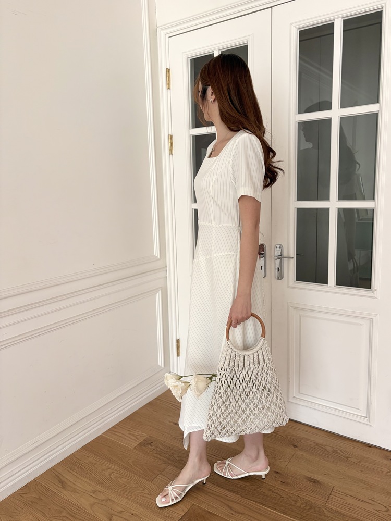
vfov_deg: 67.3
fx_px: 392
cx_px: 196
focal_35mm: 26
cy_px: 260
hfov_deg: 53.1
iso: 125
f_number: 1.6
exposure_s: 1/106
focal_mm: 5.96
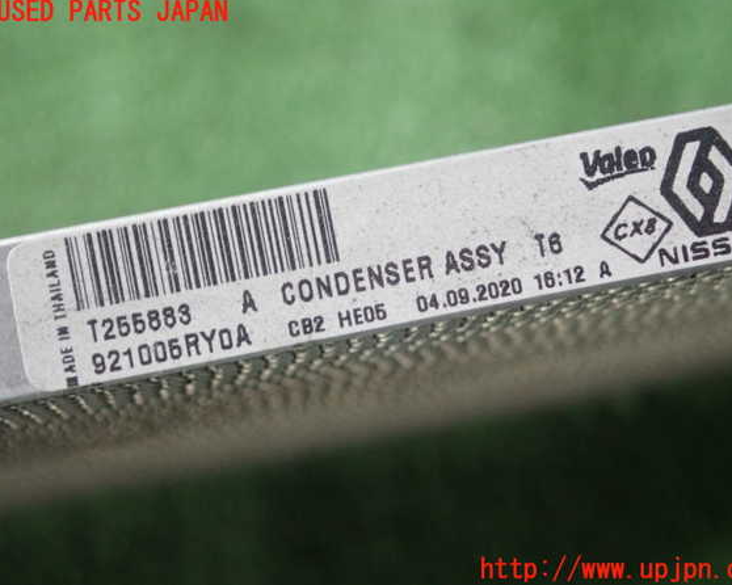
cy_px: 291
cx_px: 383
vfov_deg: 14.7
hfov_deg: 18.3
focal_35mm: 105
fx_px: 2274
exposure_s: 1/100
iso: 800
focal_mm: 18
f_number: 4.9
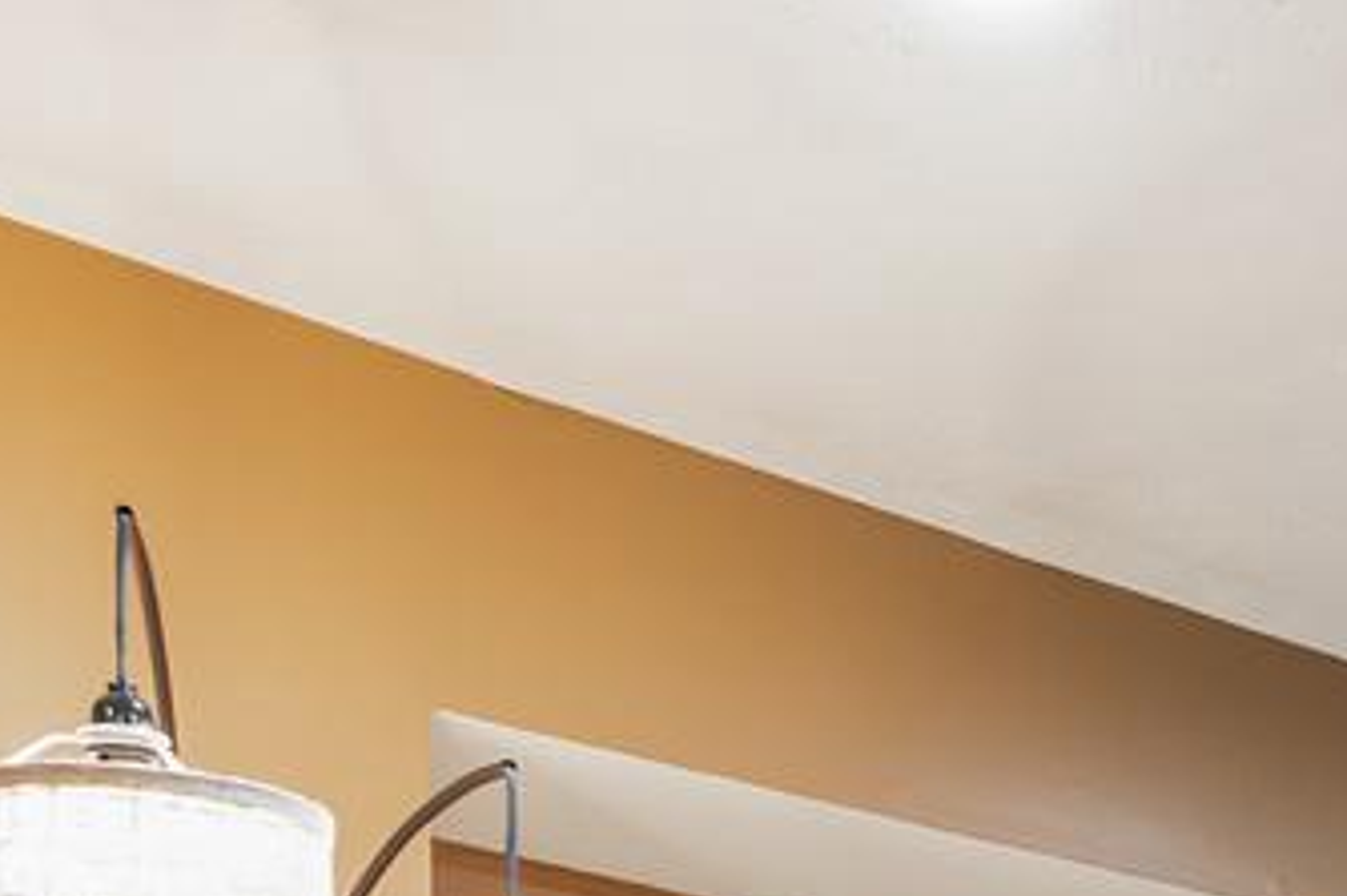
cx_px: 1781
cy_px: 1834
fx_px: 3889
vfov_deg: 11.7
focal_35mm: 104
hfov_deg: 18.2
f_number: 8
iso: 400
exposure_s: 1/3
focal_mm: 17
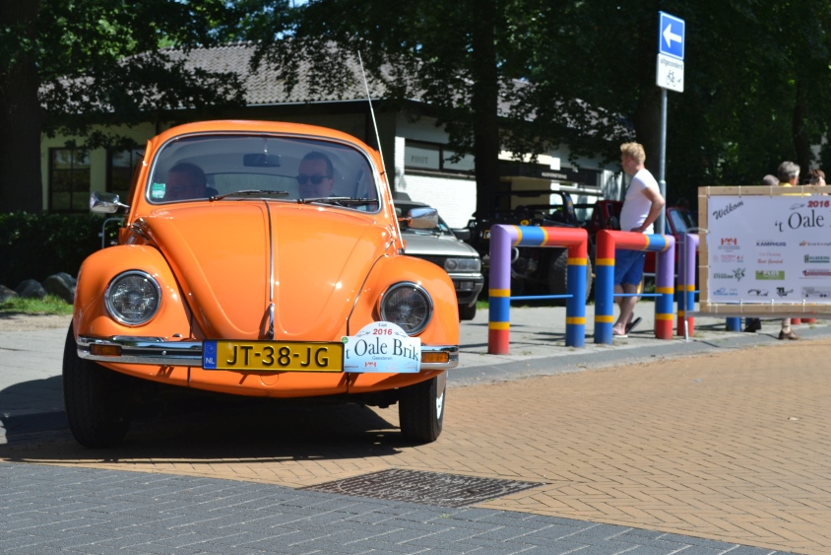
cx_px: 349
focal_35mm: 64
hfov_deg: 31.4
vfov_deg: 21.2
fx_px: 1477
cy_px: 250
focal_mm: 36
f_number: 7.1
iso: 100
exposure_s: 1/250
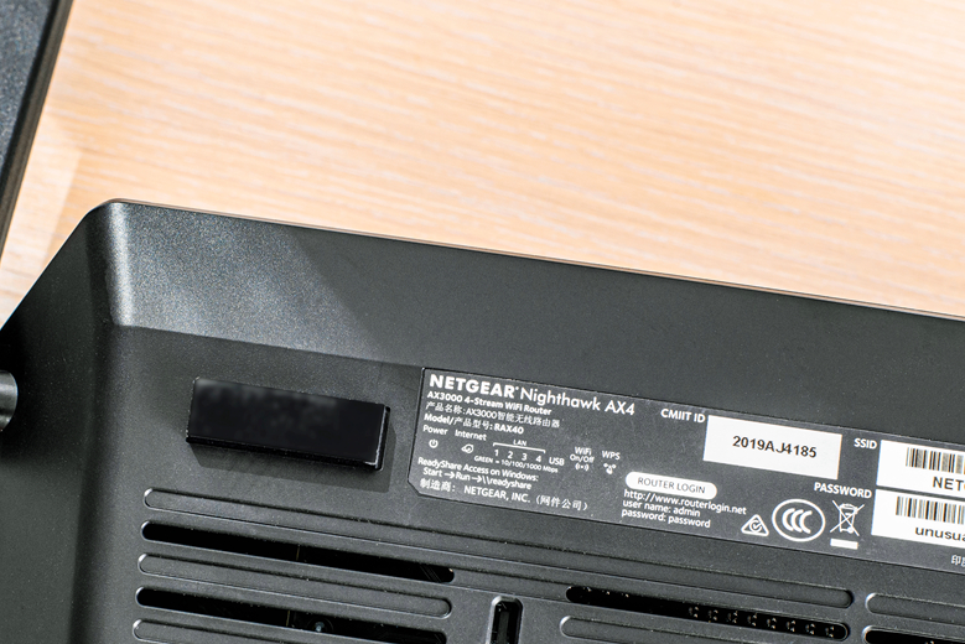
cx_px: 308
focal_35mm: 77
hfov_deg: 26.1
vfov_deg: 17.7
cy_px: 414
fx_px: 2065
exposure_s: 1/100
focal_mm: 50
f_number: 11
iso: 400
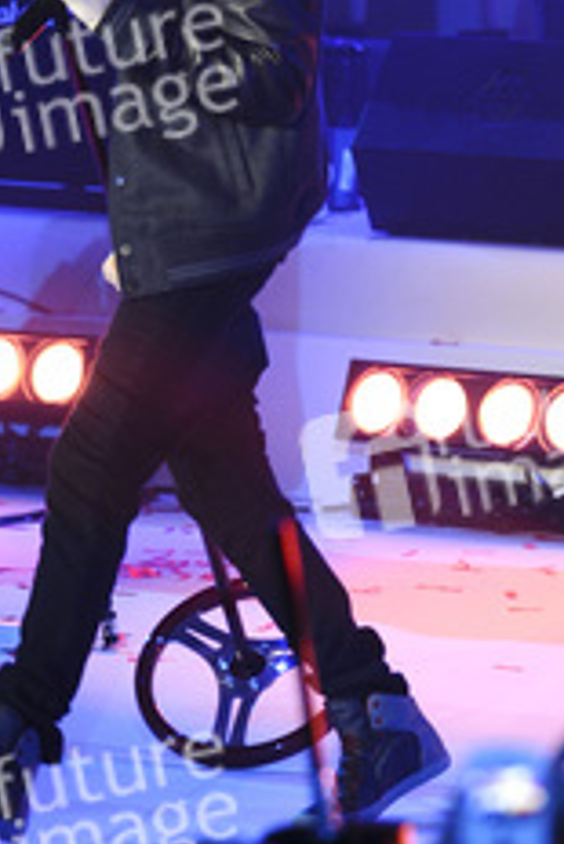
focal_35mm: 311
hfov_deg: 4.4
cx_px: 158
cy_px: 273
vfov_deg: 6.6
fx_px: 7297
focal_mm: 120
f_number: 2.8
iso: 640
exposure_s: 1/200
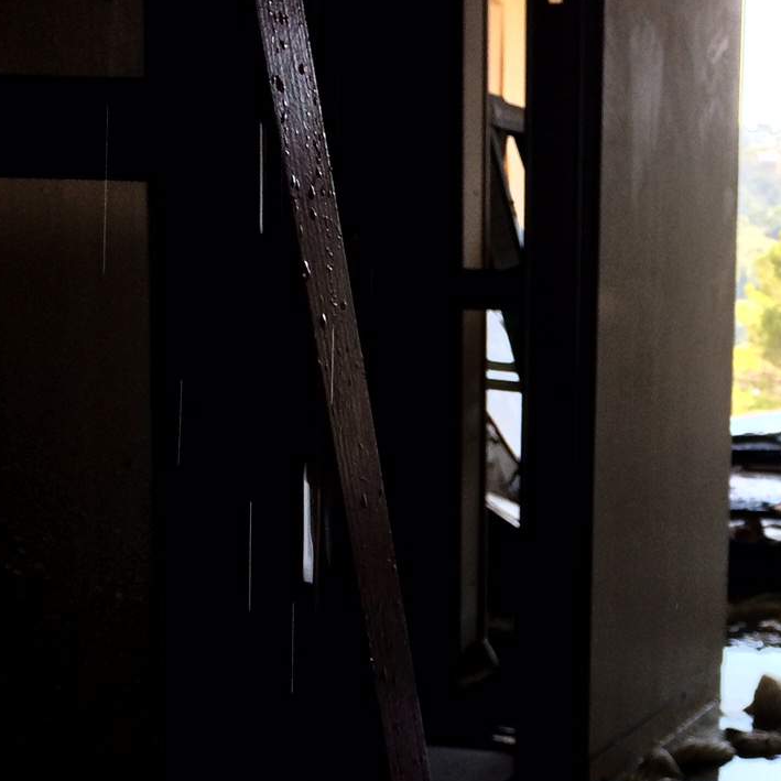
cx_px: 818
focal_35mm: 59
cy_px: 529
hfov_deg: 27.1
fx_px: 1506
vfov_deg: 28.9
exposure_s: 1/308
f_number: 2.2
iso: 32
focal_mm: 4.15
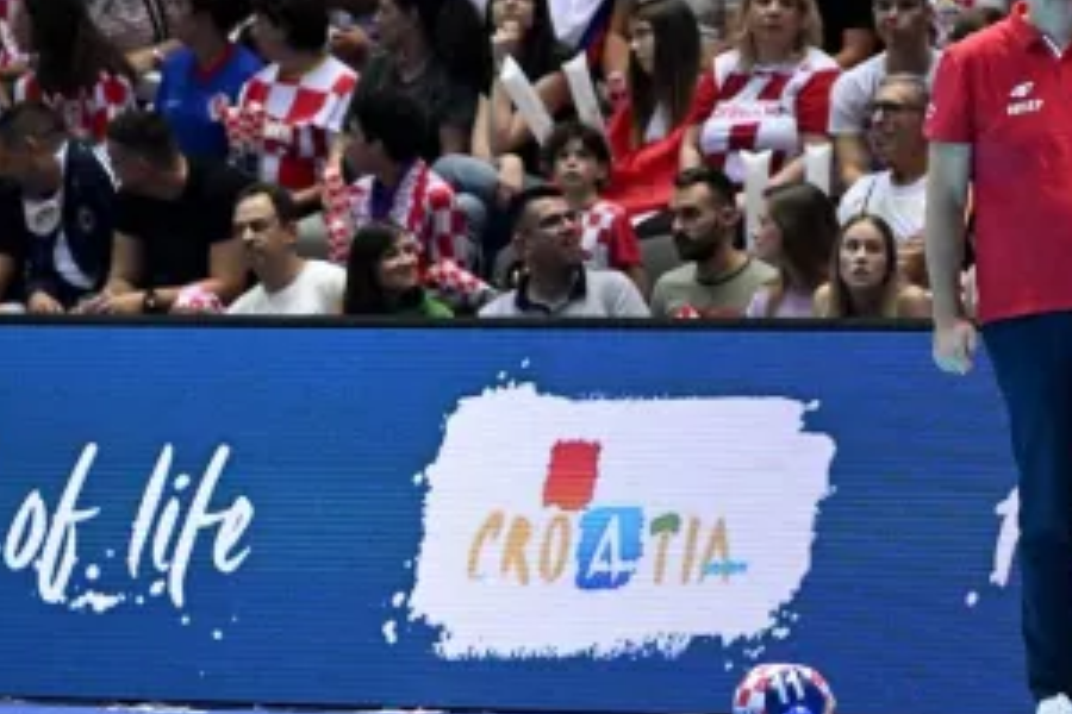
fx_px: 15066
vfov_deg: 2.7
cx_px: 1197
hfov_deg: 4.1
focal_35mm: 506
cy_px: 5
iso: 4000
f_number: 4
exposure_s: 1/1250
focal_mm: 200
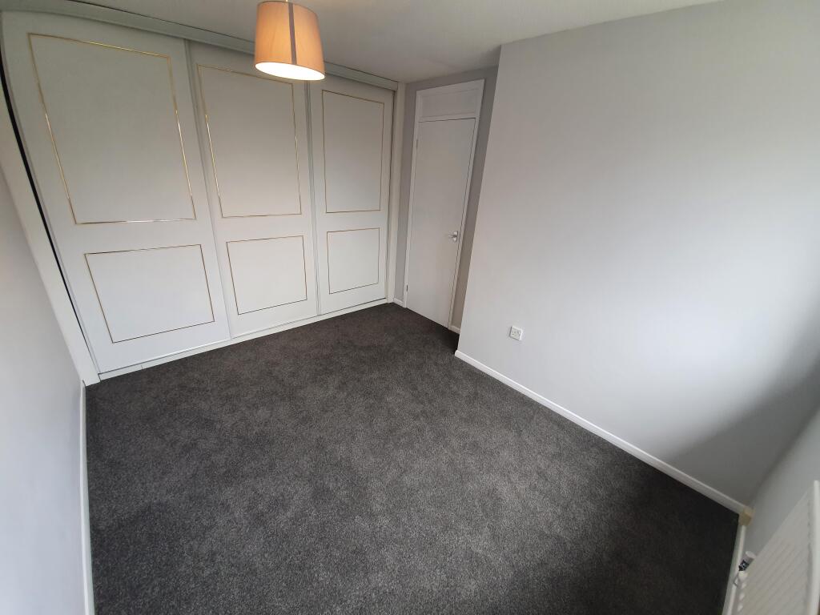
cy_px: 308
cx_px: 410
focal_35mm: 13
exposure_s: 1/50
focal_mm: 1.8
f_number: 2.2
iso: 80
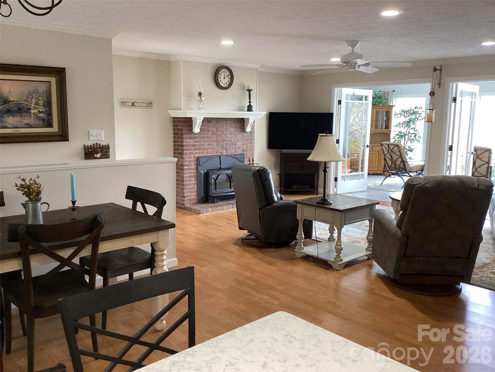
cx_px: 248
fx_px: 443
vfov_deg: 45.4
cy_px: 186
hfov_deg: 58.4
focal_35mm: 31
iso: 320
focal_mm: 3.3
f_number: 2.4
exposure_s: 1/60
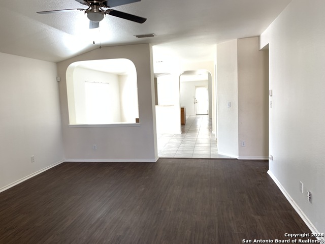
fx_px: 244
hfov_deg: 67.3
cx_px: 162
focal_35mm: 26
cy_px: 122
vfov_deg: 53.1
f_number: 1.8
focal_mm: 4.25
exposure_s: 1/60
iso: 250
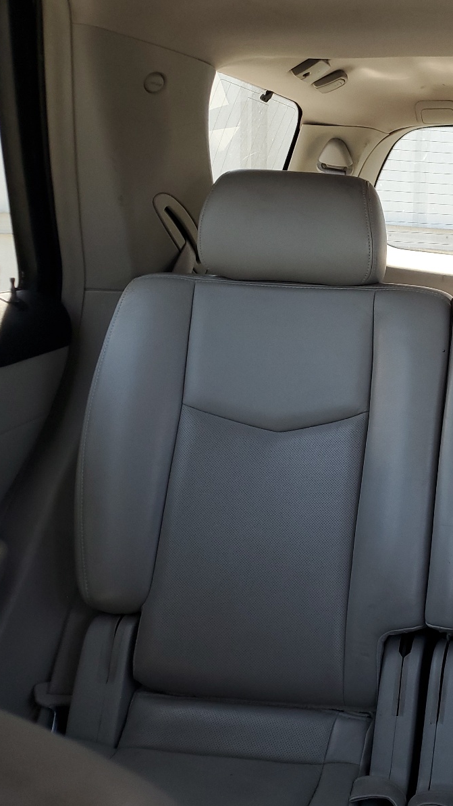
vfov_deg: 52.8
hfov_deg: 27.7
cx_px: 531
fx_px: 812
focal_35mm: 38
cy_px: 402
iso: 61
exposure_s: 1/100
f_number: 1.5
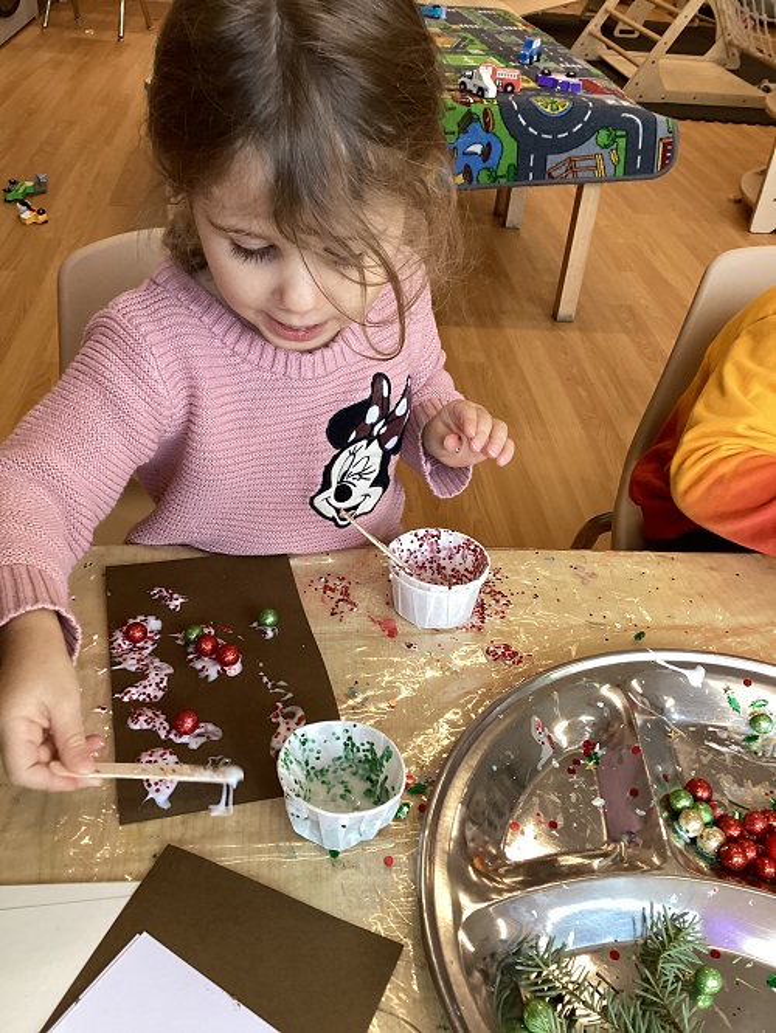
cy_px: 516
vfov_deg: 58.3
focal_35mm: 31
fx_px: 926
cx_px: 388
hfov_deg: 45.5
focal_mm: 3.3
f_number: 2.4
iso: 125
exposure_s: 1/50
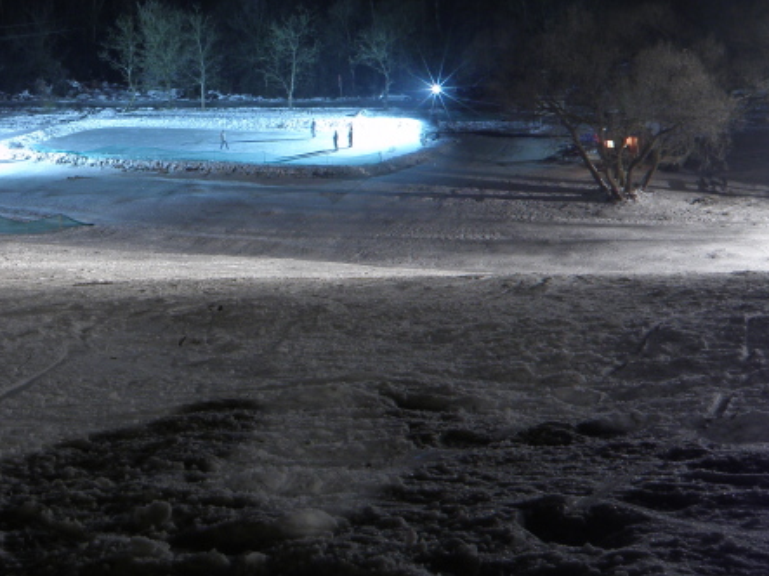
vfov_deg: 29.7
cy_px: 73
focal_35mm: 47
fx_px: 1044
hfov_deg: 39.0
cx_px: 160
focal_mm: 4.6
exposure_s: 15
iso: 64
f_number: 4.5
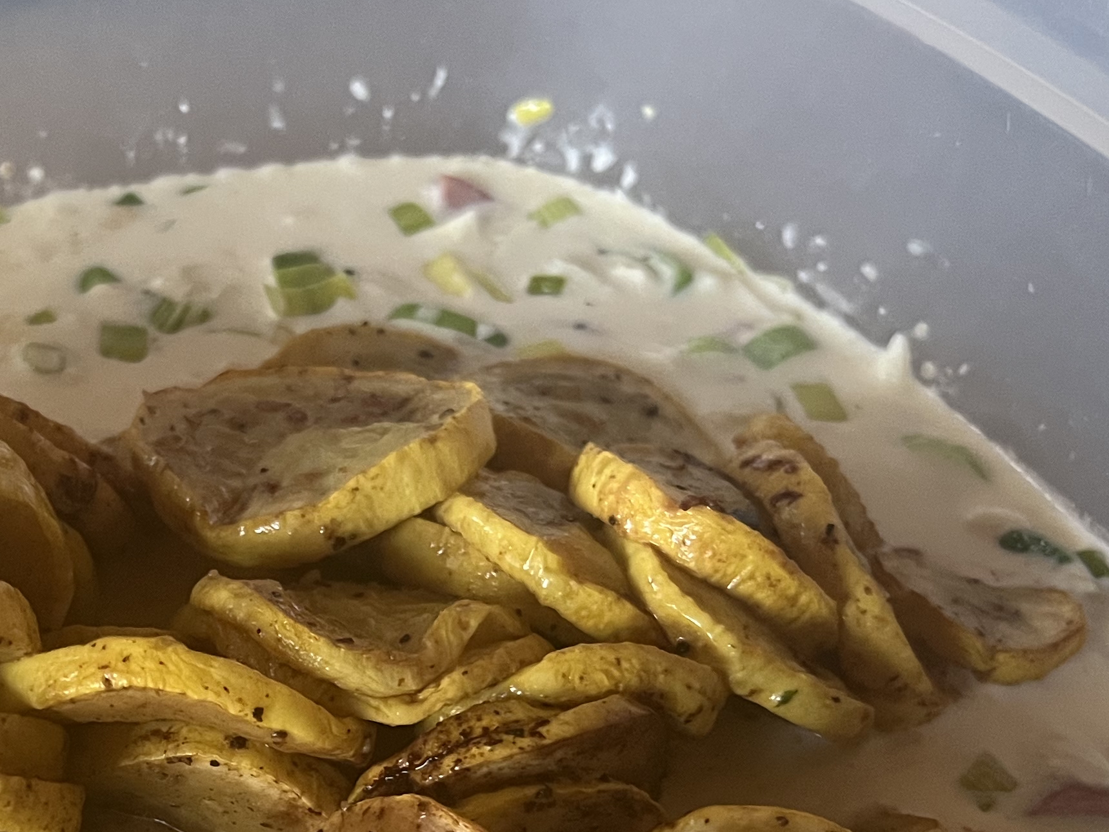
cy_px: 754
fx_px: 1954
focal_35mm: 61
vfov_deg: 23.4
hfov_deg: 30.8
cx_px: 196
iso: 500
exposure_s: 1/60
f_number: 1.5
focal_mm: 5.7
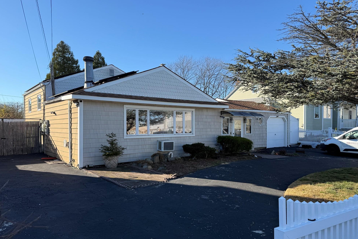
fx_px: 259
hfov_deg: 69.4
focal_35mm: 26
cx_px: 176
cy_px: 130
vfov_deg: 49.5
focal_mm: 6.76
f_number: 1.78
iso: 80
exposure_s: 1/2299
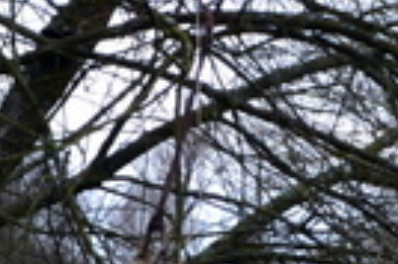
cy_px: 294
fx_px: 1977
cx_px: 327
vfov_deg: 7.6
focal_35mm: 179
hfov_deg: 11.5
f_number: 8
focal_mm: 20
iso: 400
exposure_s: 1/60
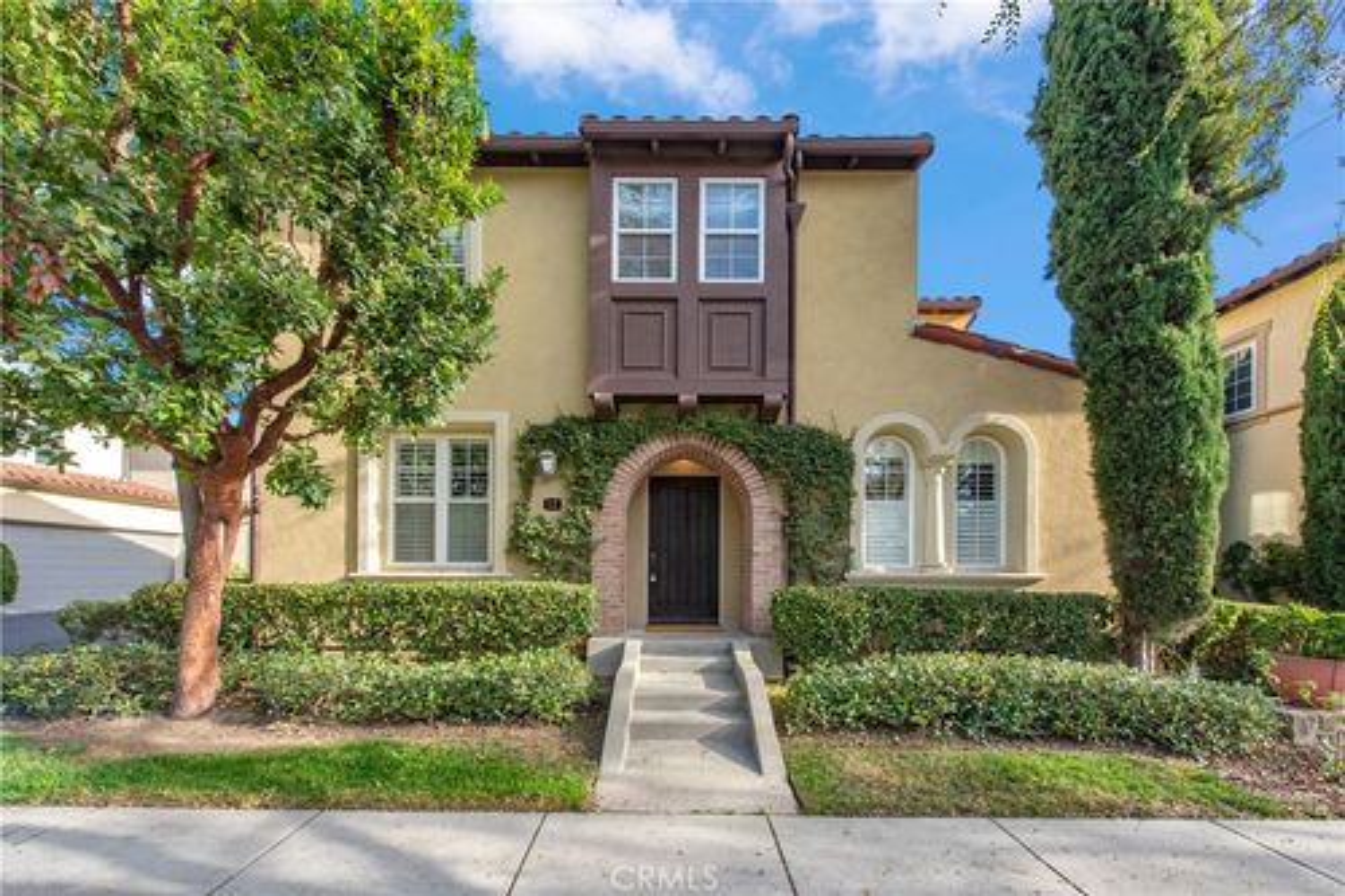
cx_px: 672
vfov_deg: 81.2
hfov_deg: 104.3
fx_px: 523
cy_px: 448
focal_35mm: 14
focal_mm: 14
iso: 400
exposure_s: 1/250
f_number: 8
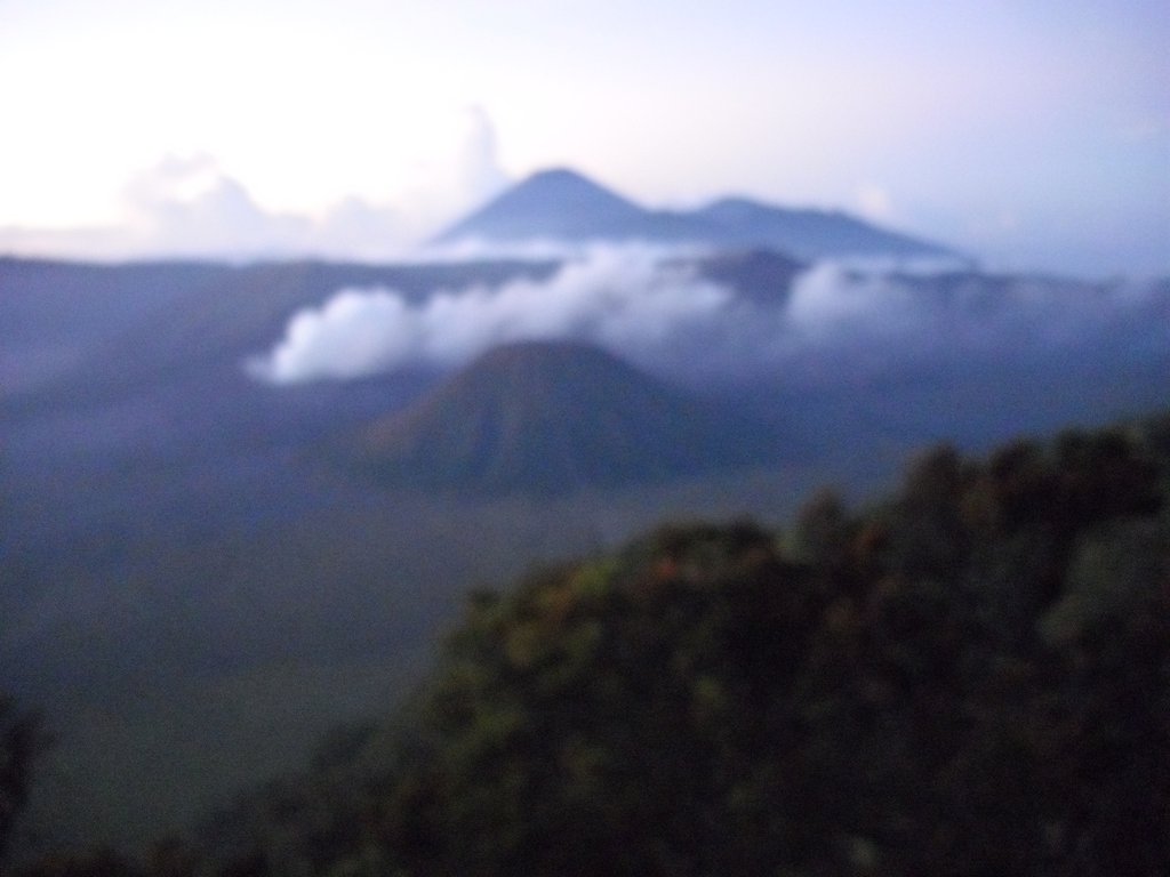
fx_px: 1284
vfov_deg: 37.7
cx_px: 585
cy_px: 438
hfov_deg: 49.0
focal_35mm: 38
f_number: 2.8
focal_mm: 6.2
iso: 800
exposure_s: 1/15
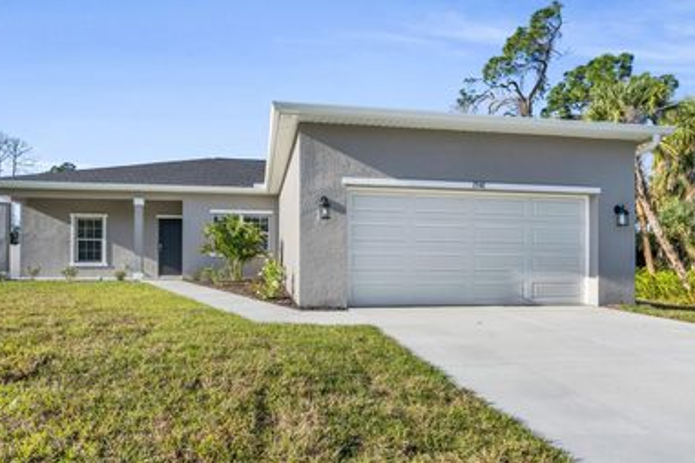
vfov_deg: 59.1
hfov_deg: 81.0
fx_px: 405
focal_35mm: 21
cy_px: 273
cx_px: 317
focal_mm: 16
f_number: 9
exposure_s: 1/200
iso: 200
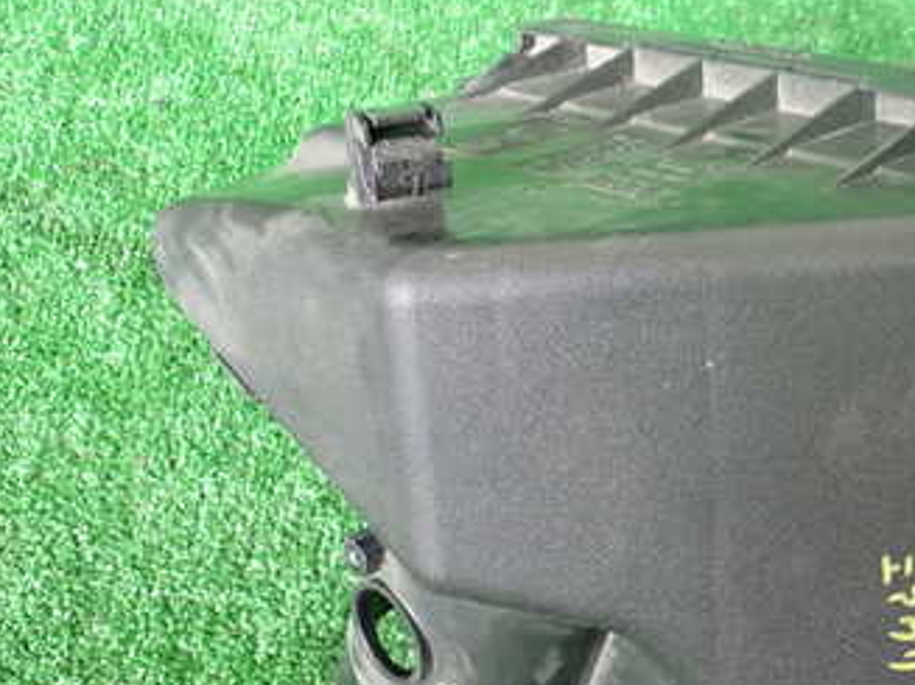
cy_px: 459
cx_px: 781
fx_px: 1453
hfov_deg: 33.5
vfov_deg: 26.4
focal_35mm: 55
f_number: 2.3
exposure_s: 1/30
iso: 320
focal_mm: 5.4
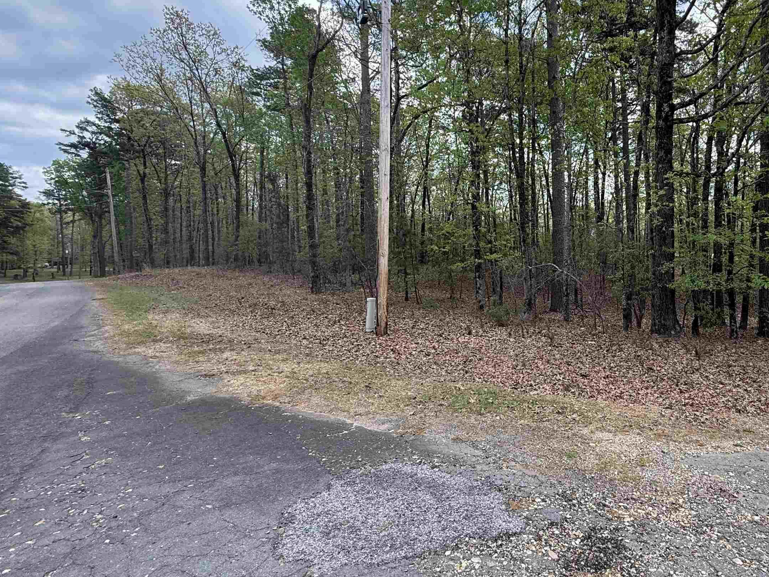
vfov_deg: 65.6
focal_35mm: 20
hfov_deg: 78.0
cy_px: 240
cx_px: 537
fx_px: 444
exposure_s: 1/436
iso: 64
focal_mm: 2.22
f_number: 2.2
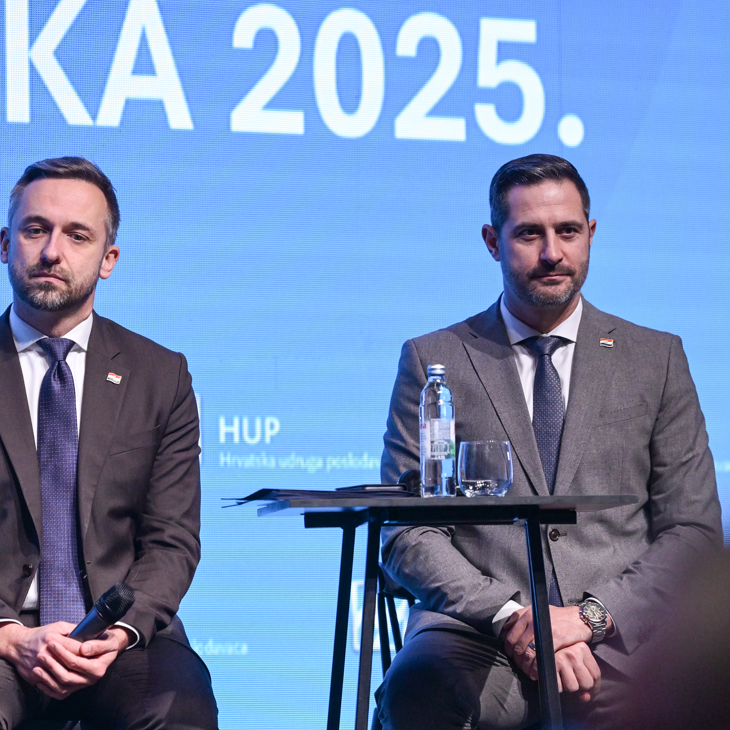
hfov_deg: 5.4
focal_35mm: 326
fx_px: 7778
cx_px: 220
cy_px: 364
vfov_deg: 5.4
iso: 2500
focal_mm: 170
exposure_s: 1/250
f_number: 2.8
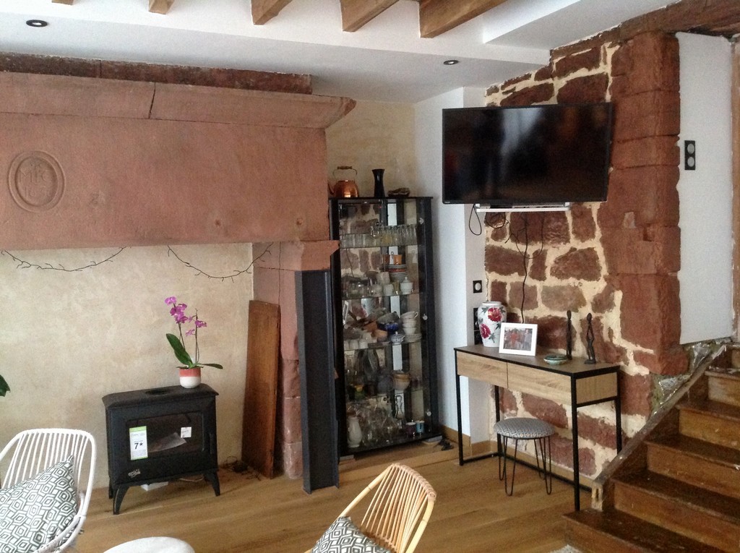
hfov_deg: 52.7
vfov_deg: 40.6
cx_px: 370
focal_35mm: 35
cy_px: 276
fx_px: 747
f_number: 2.4
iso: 640
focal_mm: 4.28
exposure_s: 1/17
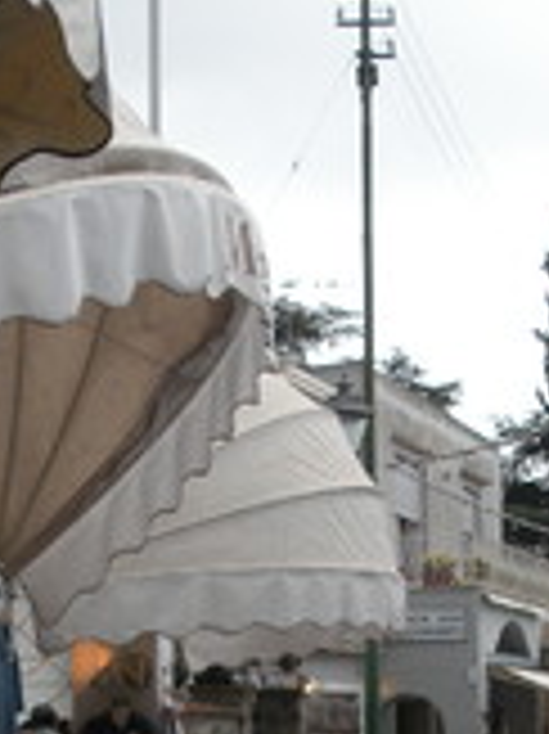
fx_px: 1757
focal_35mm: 83
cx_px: 376
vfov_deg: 22.0
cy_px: 856
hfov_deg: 17.7
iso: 64
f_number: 2.8
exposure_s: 1/498
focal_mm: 4.7
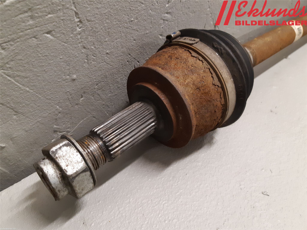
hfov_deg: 67.3
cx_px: 154
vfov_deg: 53.1
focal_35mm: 26
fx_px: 231
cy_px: 115
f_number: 1.7
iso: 200
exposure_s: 1/33
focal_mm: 3.93
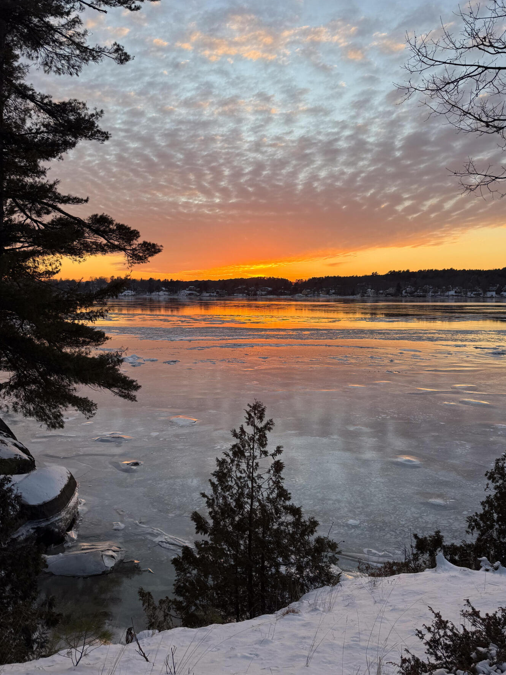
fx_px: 526
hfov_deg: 51.3
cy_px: 332
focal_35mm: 27
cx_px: 270
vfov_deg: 65.3
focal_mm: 6.76
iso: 80
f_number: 1.8
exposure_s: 1/570
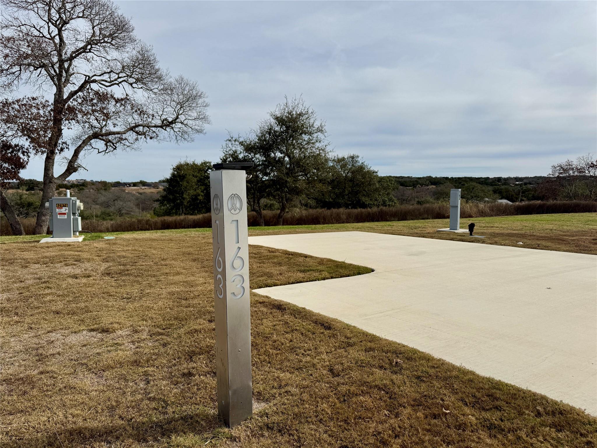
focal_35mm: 24
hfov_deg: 71.6
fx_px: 414
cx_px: 298
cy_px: 224
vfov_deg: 56.8
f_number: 1.78
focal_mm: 6.76
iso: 80
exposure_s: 1/9091
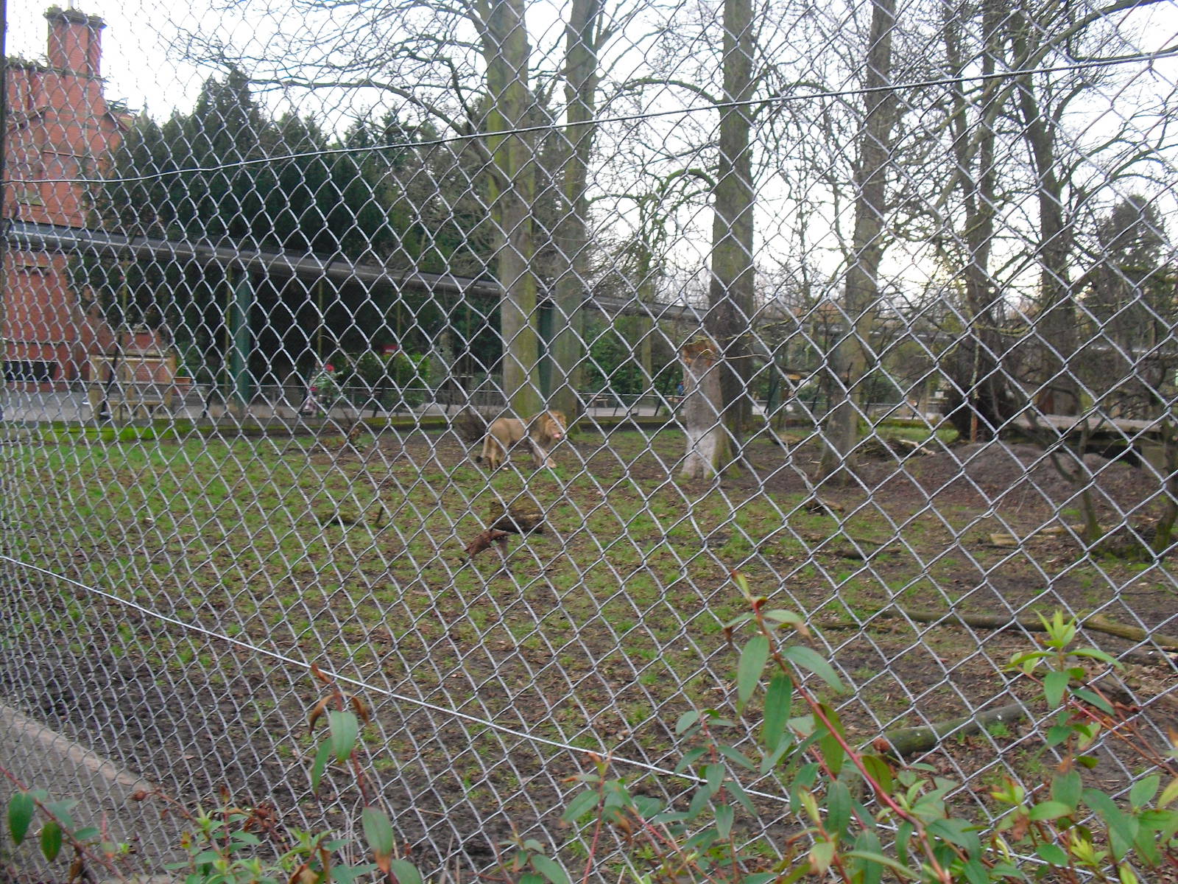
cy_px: 442
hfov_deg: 51.4
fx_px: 1225
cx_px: 589
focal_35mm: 36
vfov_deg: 39.7
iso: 200
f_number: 3.1
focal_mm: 6.3
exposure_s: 1/100
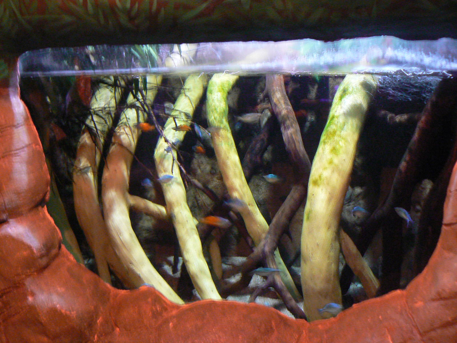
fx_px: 475
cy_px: 172
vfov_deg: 39.7
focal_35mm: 36
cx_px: 228
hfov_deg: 51.4
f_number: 2.8
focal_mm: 6
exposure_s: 1/5
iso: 200
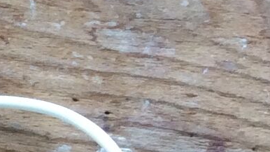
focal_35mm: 234
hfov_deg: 7.9
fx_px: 1675
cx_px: -552
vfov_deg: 5.2
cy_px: 29
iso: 40
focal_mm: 3.3
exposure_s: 1/33
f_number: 2.4
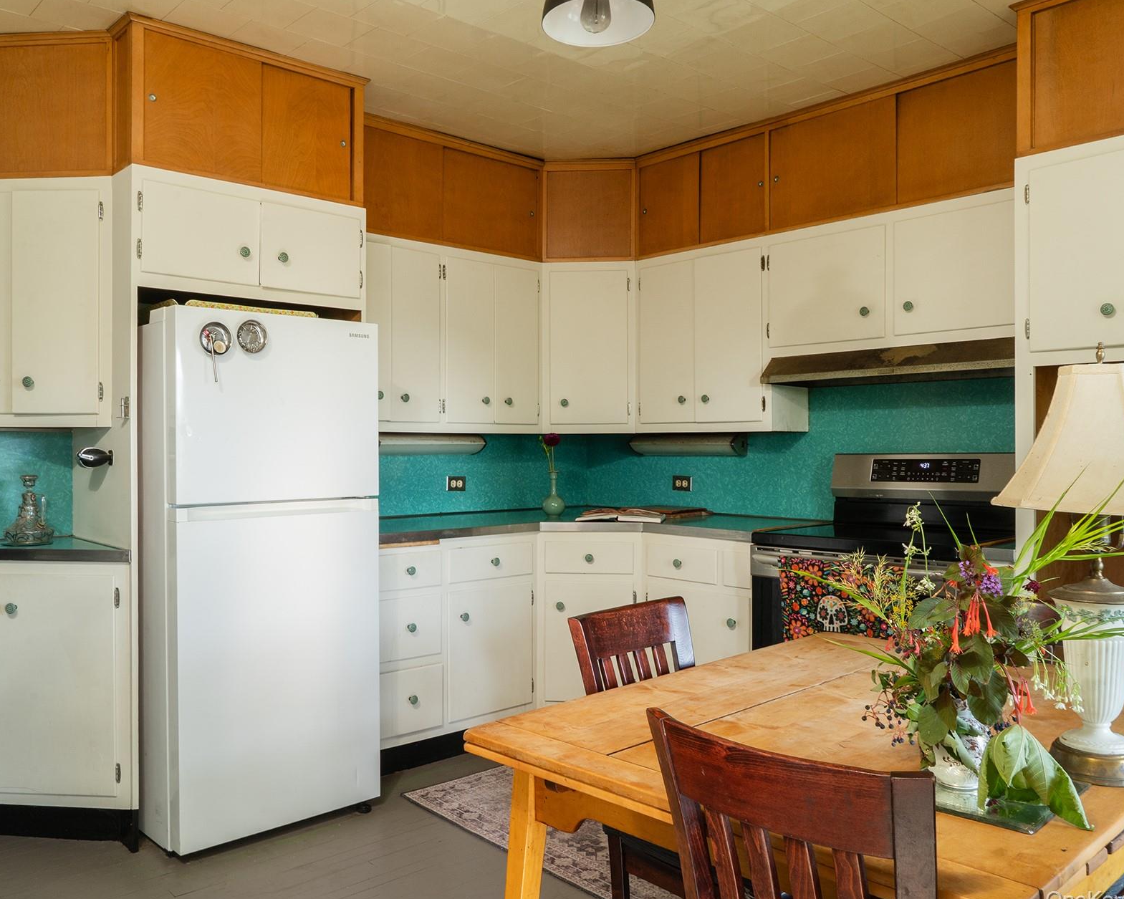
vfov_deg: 51.5
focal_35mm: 28
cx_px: 488
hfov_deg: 62.0
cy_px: 451
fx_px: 931
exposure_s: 1/2
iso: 400
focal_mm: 24
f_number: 16
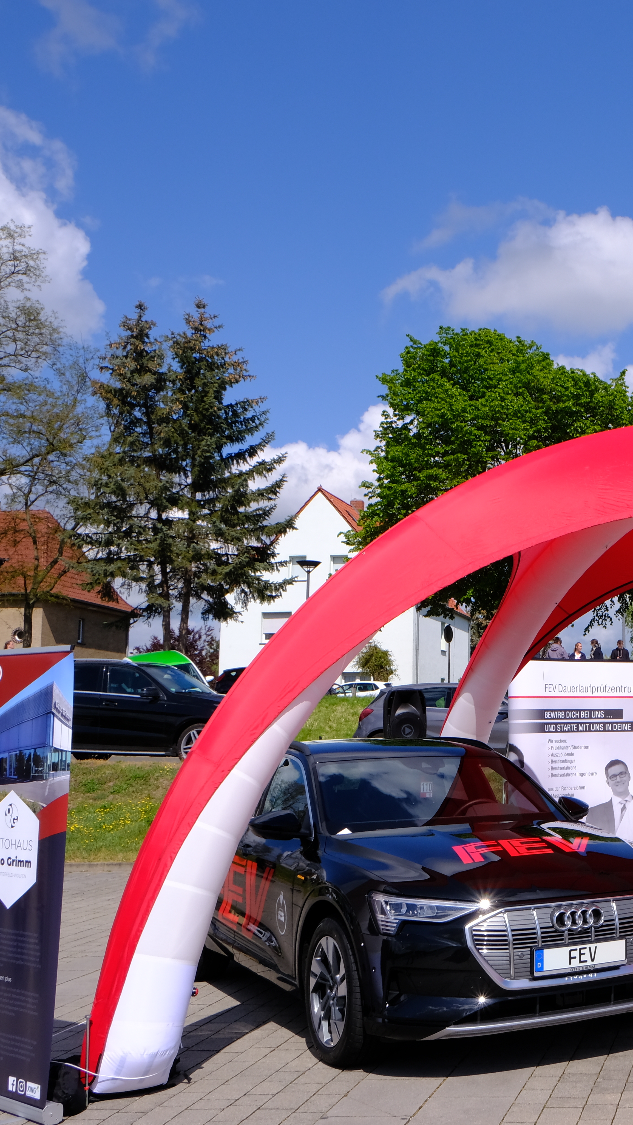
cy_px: 568
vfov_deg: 47.4
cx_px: 717
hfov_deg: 25.4
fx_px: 1283
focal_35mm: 43
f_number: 13
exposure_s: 1/250
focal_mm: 18
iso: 250
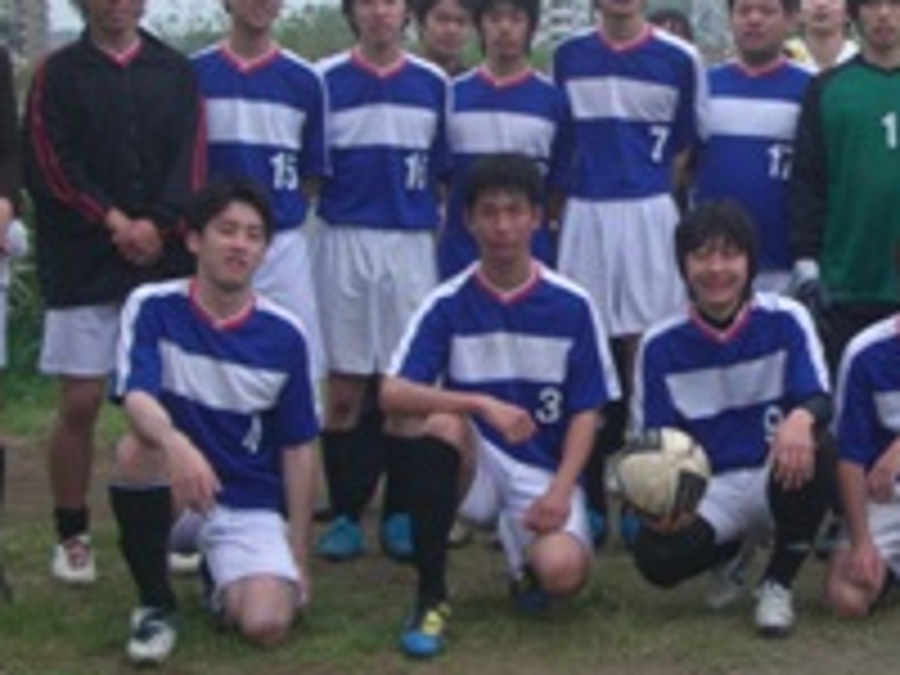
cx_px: 747
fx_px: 2210
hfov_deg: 22.6
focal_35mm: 85
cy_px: 292
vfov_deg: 17.4
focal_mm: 7.9
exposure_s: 1/640
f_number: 2.8
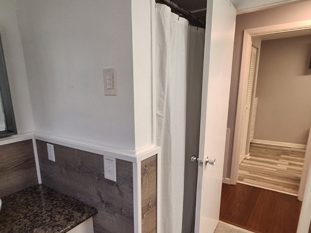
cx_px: 139
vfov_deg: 58.4
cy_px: 139
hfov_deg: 73.7
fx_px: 207
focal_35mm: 23
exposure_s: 1/40
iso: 160
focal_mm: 1.74
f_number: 2.2
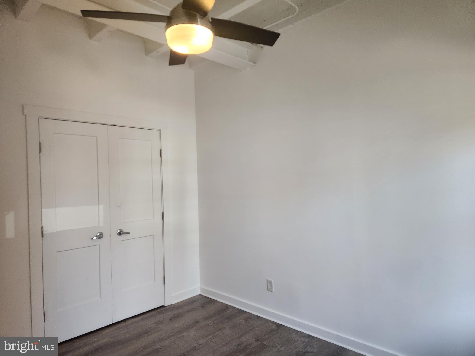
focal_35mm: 23
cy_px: 178
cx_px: 238
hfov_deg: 73.9
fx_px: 316
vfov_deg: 58.9
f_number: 1.8
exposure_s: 1/120
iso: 320
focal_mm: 5.4
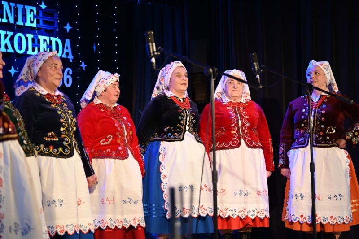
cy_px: 120
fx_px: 688
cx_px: 180
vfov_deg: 19.7
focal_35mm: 69
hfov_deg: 29.2
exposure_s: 1/125
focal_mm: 69
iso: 1100
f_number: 2.8
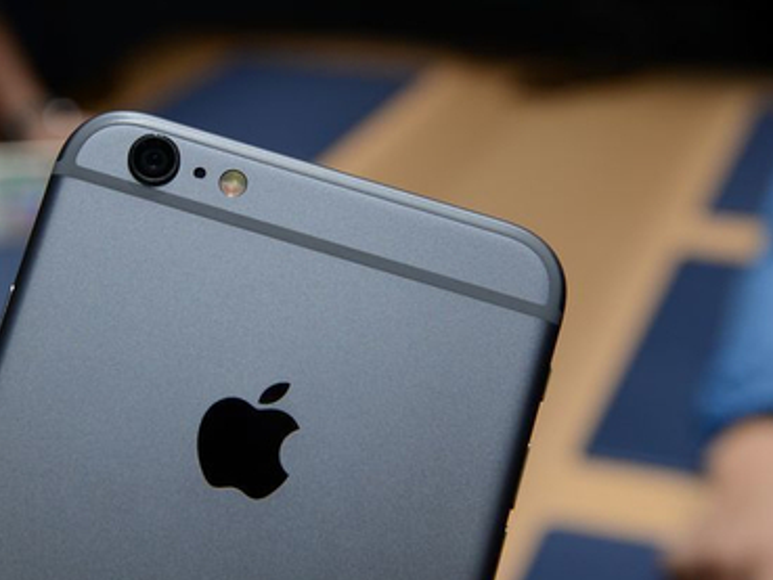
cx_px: 264
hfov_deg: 17.8
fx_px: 2457
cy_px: 231
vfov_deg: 13.5
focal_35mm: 110
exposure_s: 1/200
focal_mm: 66
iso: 1250
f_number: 8
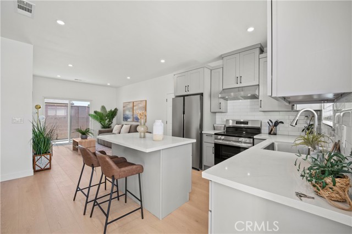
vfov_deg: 81.1
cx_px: 176
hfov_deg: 104.3
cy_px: 117
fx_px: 137
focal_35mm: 14
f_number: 9
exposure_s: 1/6
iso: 640
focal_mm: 14
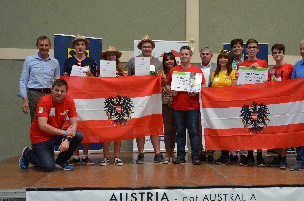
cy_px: 115
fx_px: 421
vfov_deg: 26.8
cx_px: 188
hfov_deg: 39.4
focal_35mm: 50
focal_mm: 24
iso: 2000
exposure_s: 1/1000
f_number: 3.8
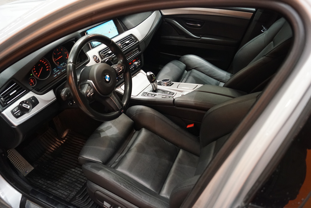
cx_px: 156
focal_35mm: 27
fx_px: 233
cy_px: 104
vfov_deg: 47.9
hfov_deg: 67.4
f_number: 3.5
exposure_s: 1/60
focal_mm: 18
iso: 2000
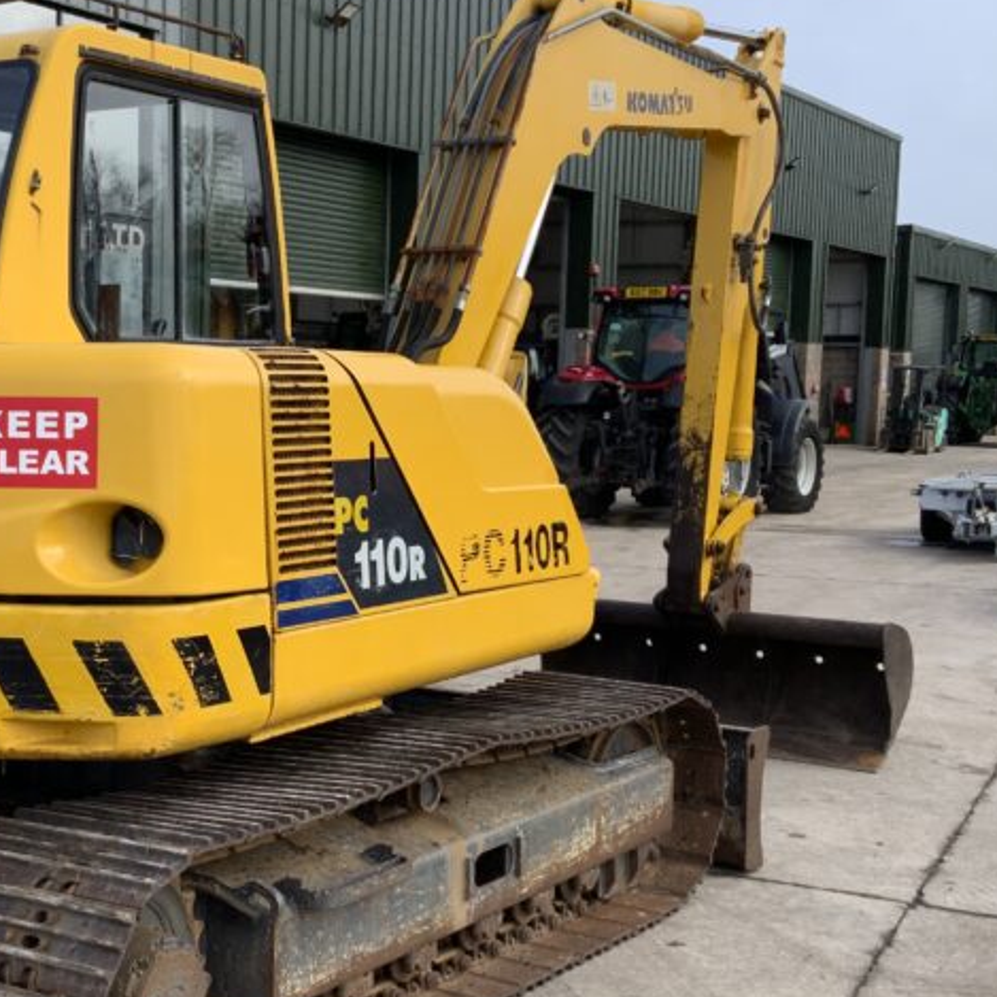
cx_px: 312
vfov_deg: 30.5
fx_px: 1825
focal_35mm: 56
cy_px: 546
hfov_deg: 30.3
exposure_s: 1/759
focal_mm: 3
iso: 16
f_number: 1.8
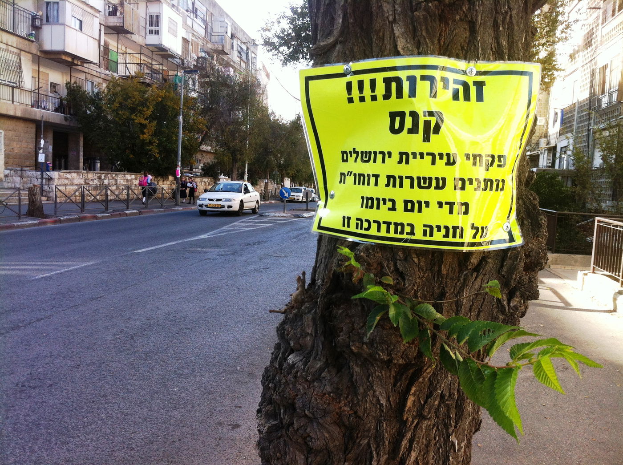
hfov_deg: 52.7
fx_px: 629
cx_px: 312
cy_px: 232
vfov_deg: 40.6
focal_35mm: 35
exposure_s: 1/202
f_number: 2.8
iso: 80
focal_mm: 3.85
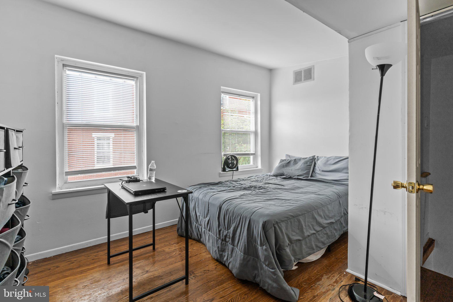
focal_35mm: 17
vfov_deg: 70.4
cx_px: 226
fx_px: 214
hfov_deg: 93.3
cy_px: 151
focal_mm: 17
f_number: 8
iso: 400
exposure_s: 1/25
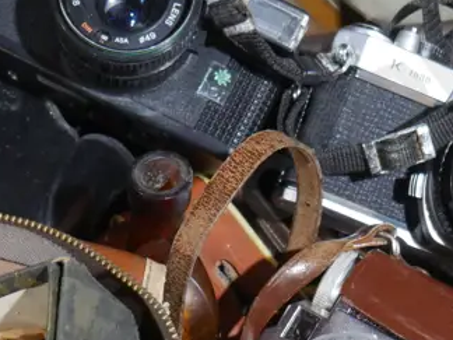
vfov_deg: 10.7
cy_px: 222
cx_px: 226
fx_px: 1819
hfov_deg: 14.2
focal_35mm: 139
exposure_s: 1/60
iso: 1250
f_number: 4.7
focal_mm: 22
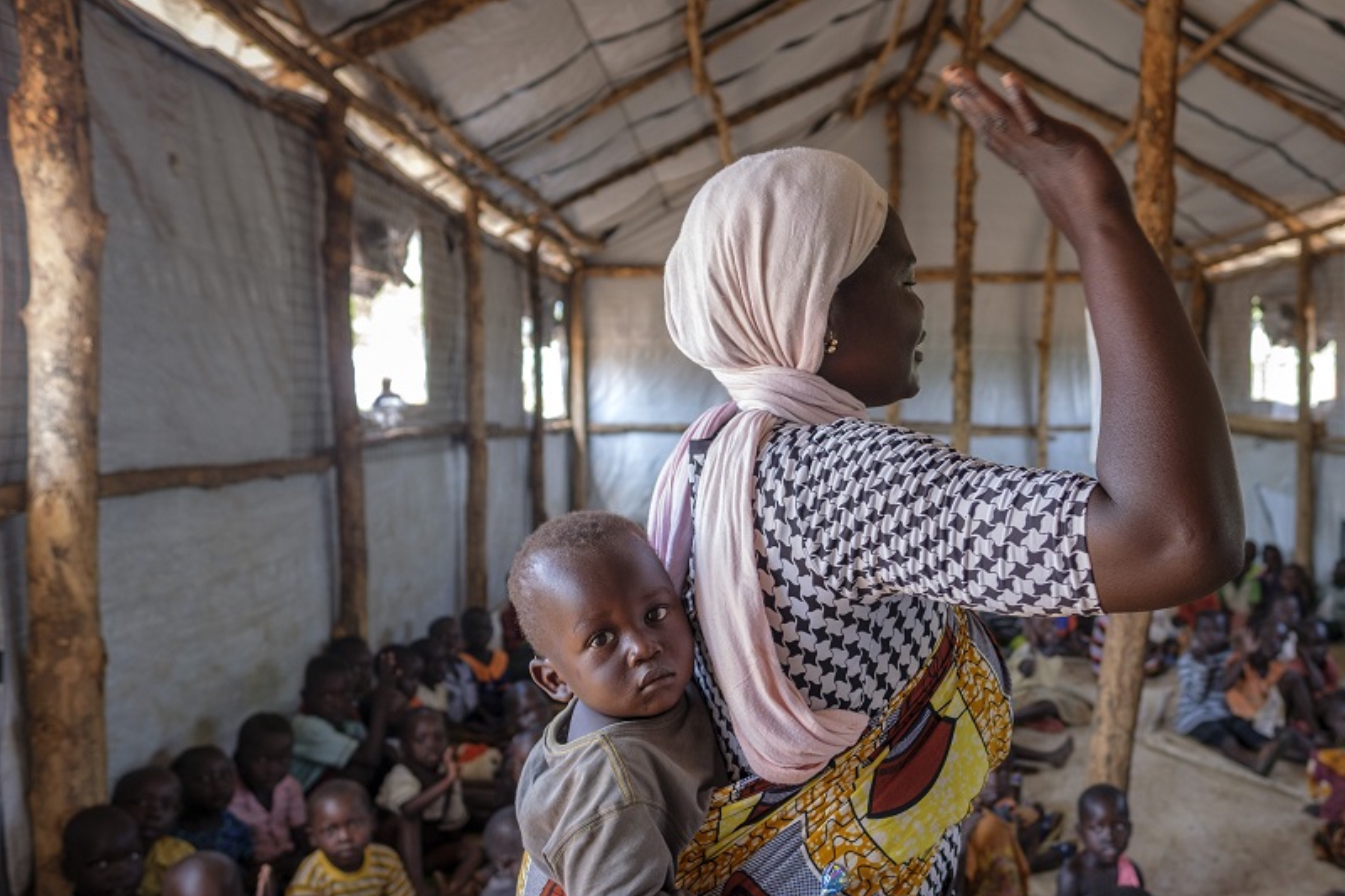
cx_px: 815
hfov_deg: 61.3
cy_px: 524
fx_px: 1121
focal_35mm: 30
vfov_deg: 43.4
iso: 400
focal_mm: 16
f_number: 2.5
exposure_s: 1/125
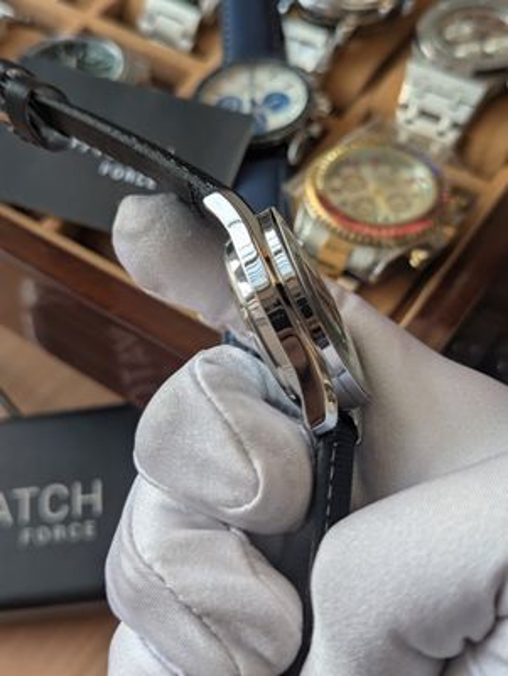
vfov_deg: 39.6
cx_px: 254
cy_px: 338
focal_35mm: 48
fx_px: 937
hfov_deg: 30.3
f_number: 1.85
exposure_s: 1/424
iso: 45
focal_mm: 6.81
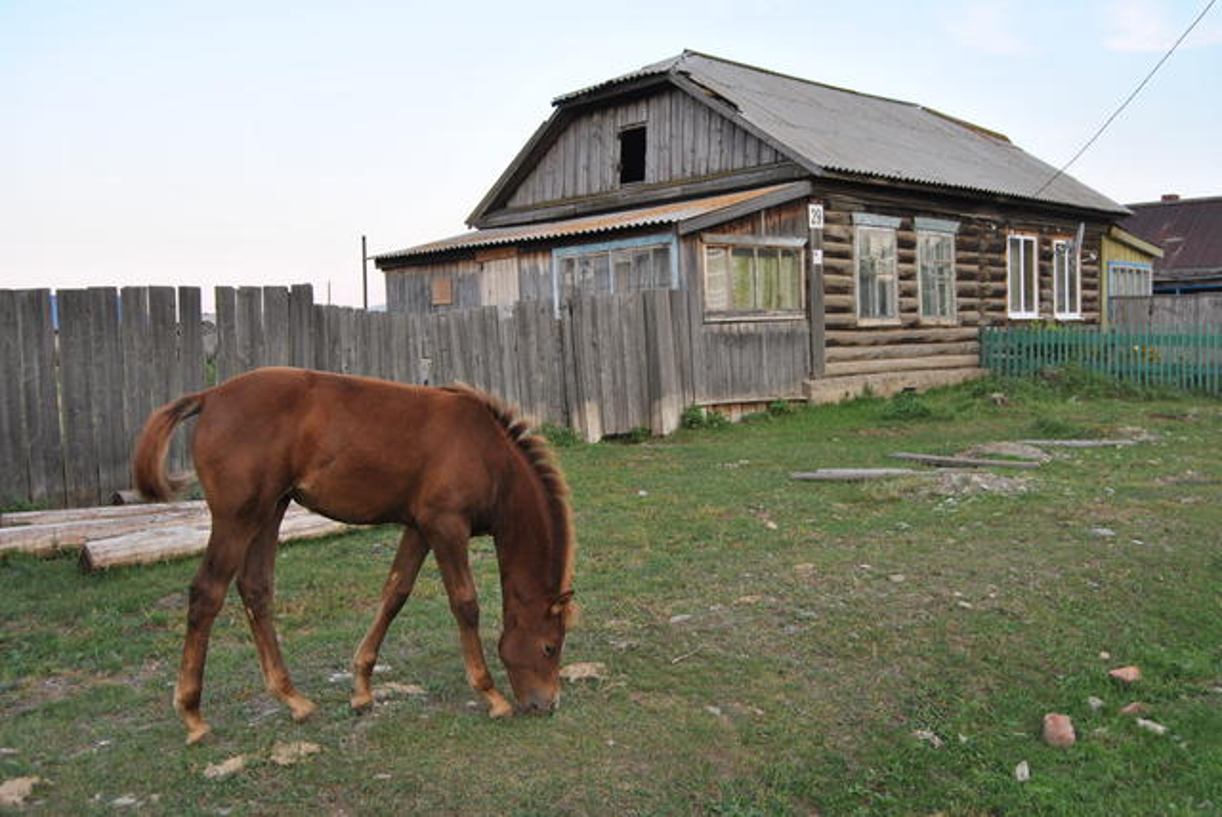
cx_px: 611
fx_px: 1172
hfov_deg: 55.1
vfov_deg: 38.4
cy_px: 408
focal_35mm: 34
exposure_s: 1/100
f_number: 5
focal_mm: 23
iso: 200
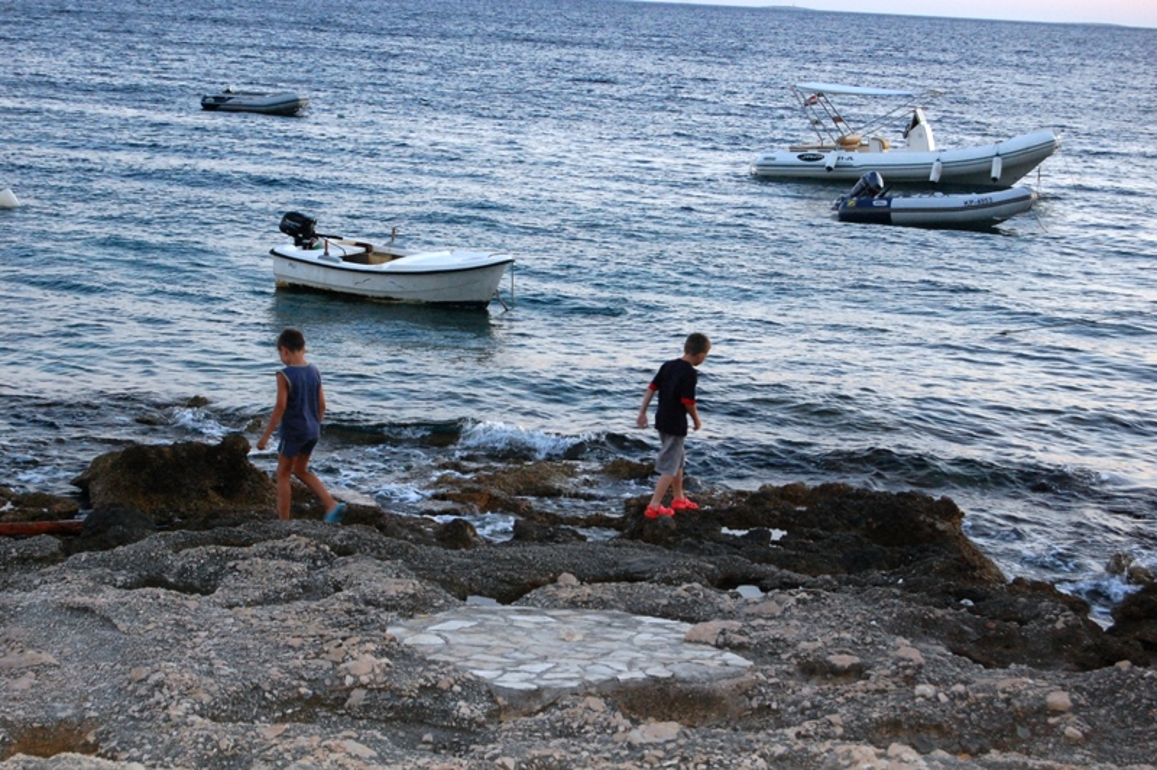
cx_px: 578
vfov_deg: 16.5
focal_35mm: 82
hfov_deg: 24.6
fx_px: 2649
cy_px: 385
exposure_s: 1/60
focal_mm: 55
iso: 1600
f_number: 5.6
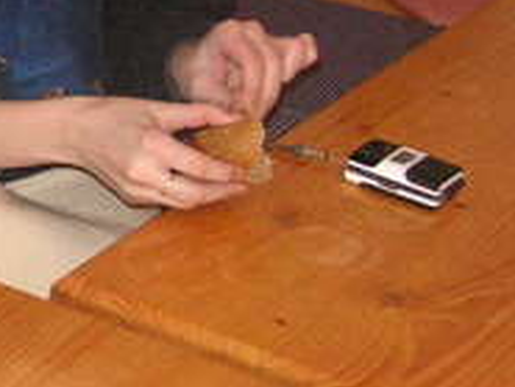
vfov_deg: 9.3
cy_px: 45
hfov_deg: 11.5
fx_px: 2382
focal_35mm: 160
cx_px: -373
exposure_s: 1/45
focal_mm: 6.1
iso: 160
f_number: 2.8
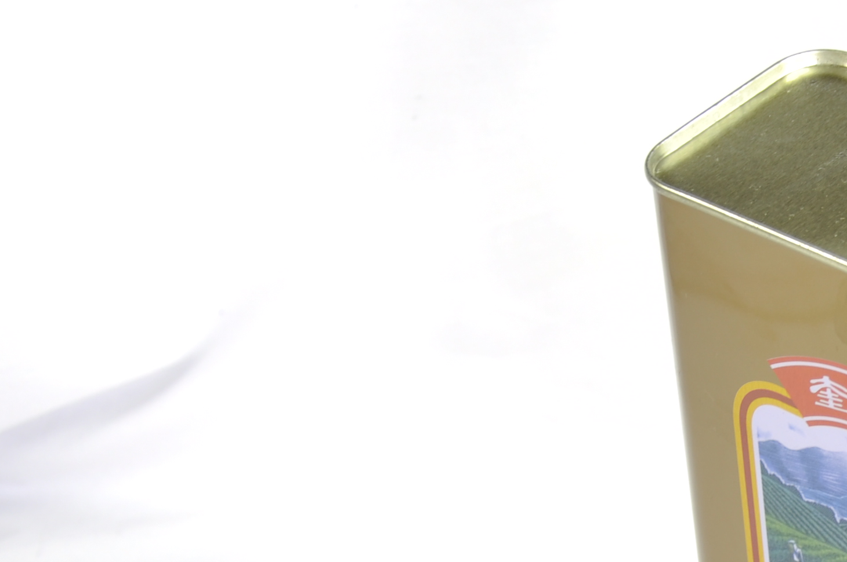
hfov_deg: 14.1
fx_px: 3314
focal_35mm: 141
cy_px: 583
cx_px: 1001
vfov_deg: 9.6
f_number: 4.5
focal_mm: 32
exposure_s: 1/25
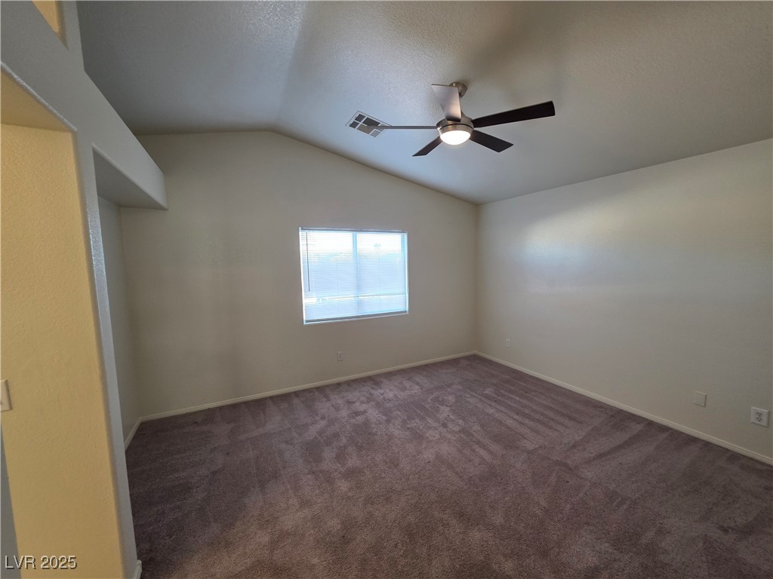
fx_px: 290
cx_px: 386
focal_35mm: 13
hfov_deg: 106.2
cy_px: 290
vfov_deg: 89.9
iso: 200
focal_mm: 2.2
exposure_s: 1/60
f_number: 1.9
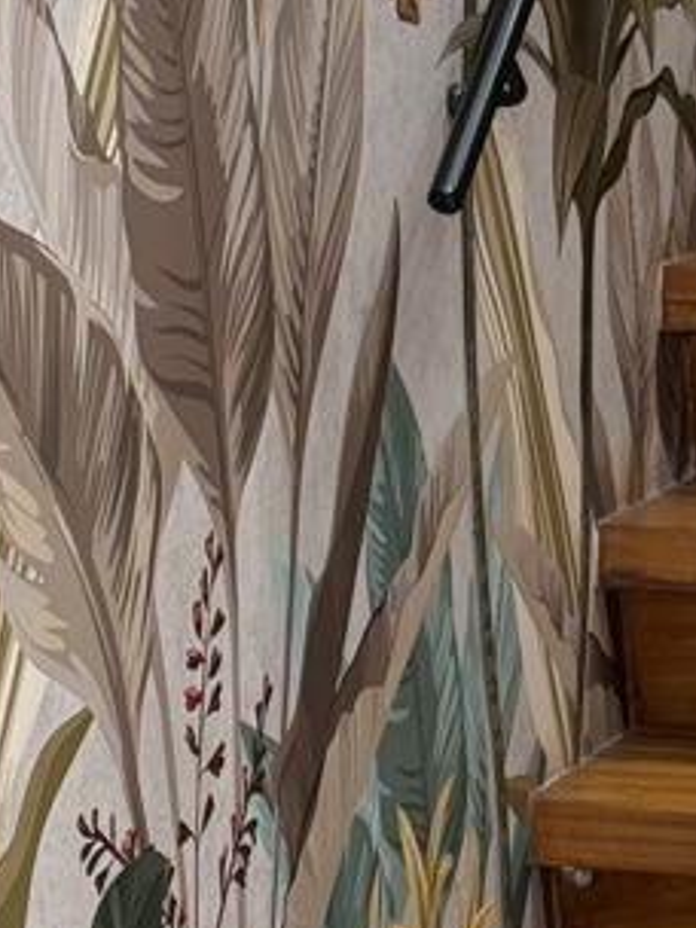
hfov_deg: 7.2
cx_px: 1136
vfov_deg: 9.8
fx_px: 5415
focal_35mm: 202
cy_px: 388
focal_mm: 6.76
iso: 80
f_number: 1.78
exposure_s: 1/349
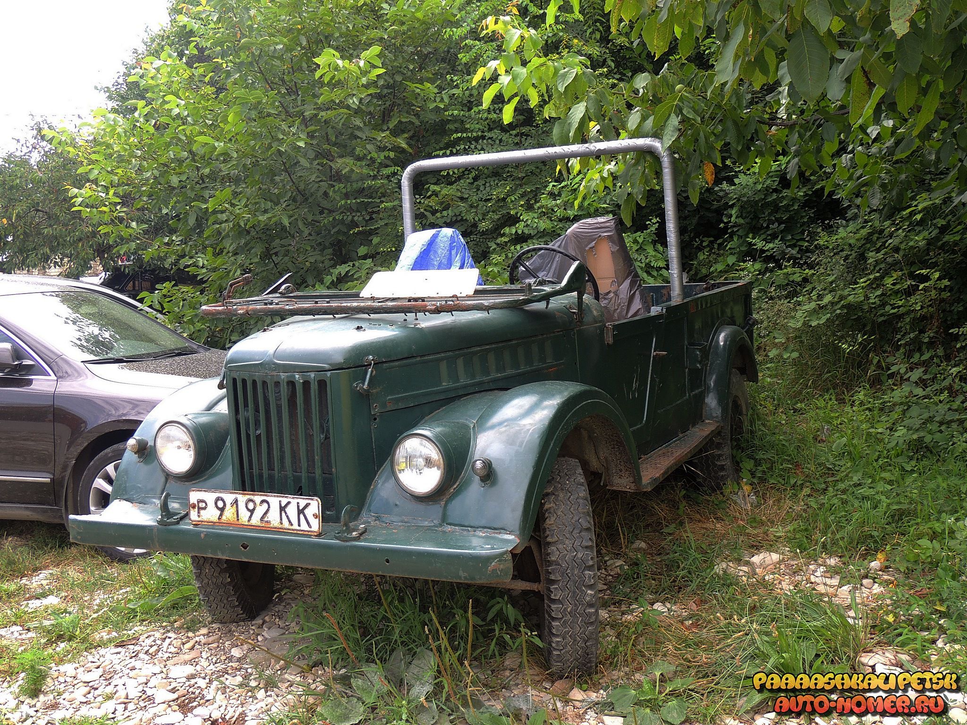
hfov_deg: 52.6
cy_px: 362
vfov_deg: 40.7
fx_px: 978
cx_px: 484
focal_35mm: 35
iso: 100
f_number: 3.3
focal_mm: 6.2
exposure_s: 1/125
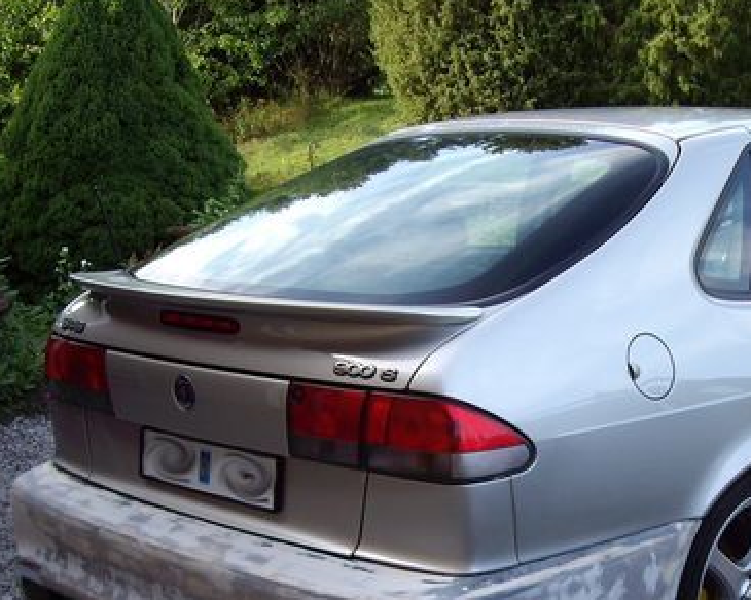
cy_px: 471
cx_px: 541
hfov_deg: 28.8
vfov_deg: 23.2
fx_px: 1445
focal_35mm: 65
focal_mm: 6.2
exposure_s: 1/160
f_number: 2.7
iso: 64
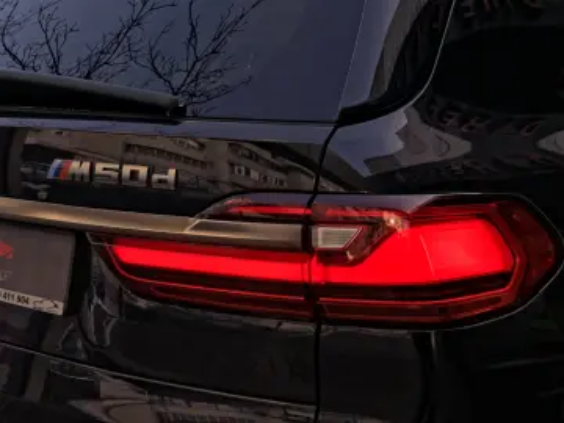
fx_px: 1124
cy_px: 212
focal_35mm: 69
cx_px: 282
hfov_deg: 28.2
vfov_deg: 21.3
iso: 50
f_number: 2.4
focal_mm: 7.9
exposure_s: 1/500
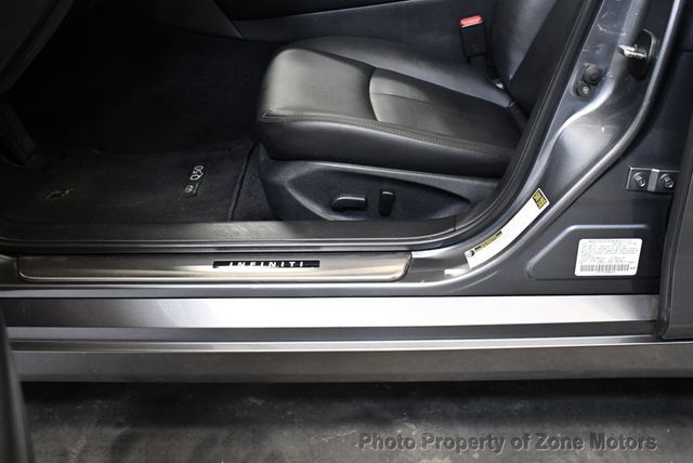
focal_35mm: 40
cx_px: 346
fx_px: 771
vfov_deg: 33.5
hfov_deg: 48.4
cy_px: 232
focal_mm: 20
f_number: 3.8
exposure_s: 1/125
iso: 2500
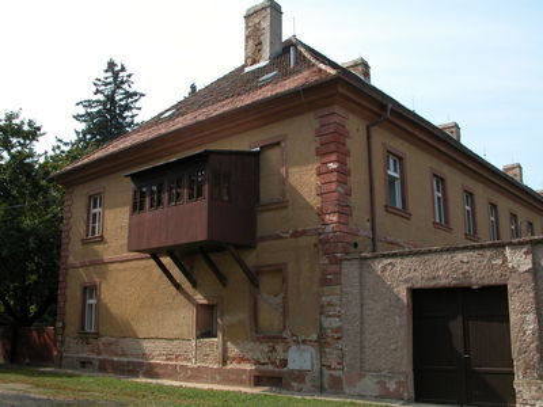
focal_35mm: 35
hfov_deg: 52.6
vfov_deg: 40.7
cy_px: 204
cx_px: 272
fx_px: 549
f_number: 5.6
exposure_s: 1/251
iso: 100
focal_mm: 8.9
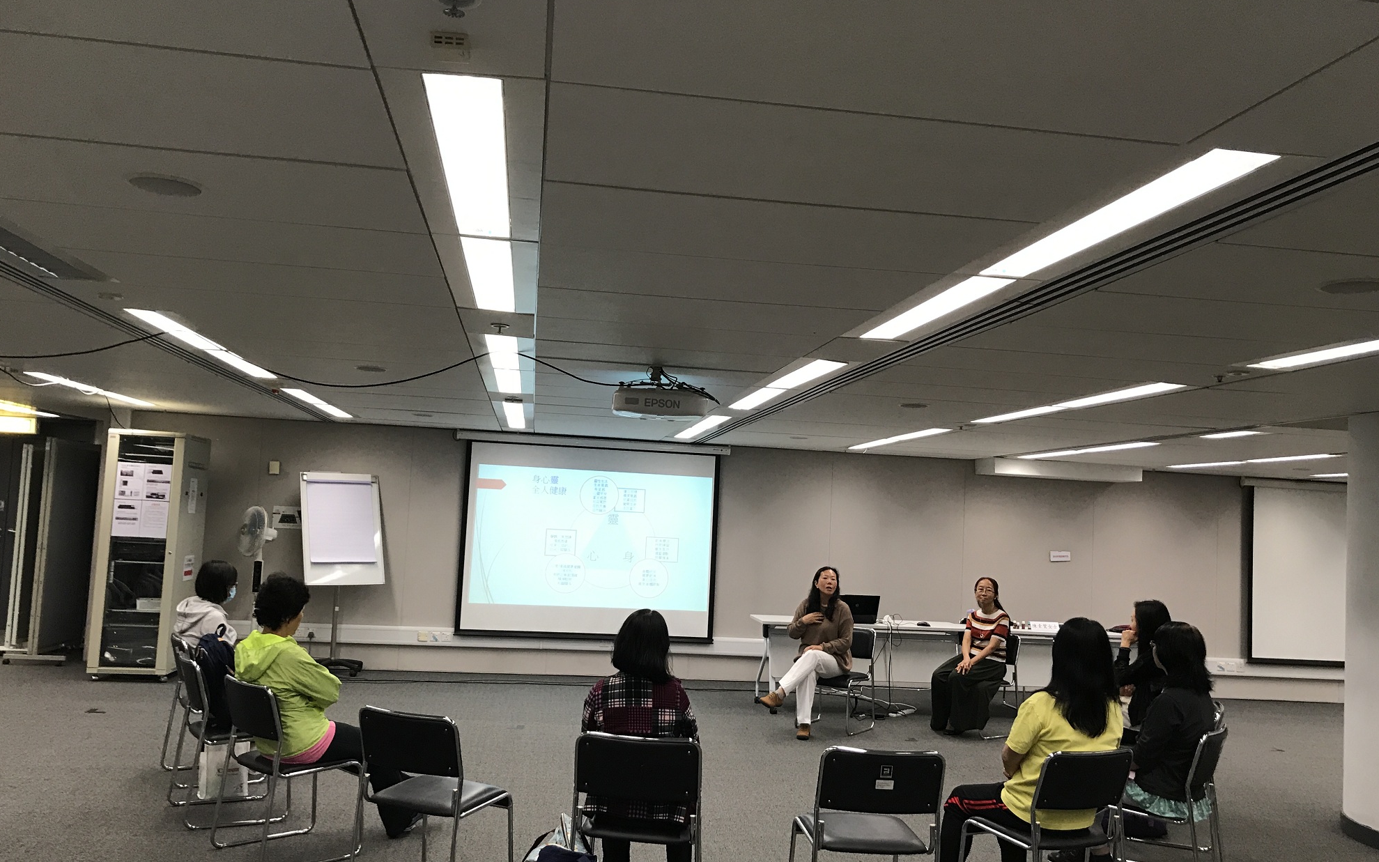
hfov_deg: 62.9
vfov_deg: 41.8
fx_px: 1127
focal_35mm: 30
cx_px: 691
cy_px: 460
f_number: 1.8
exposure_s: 1/33
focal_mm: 3.99
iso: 40
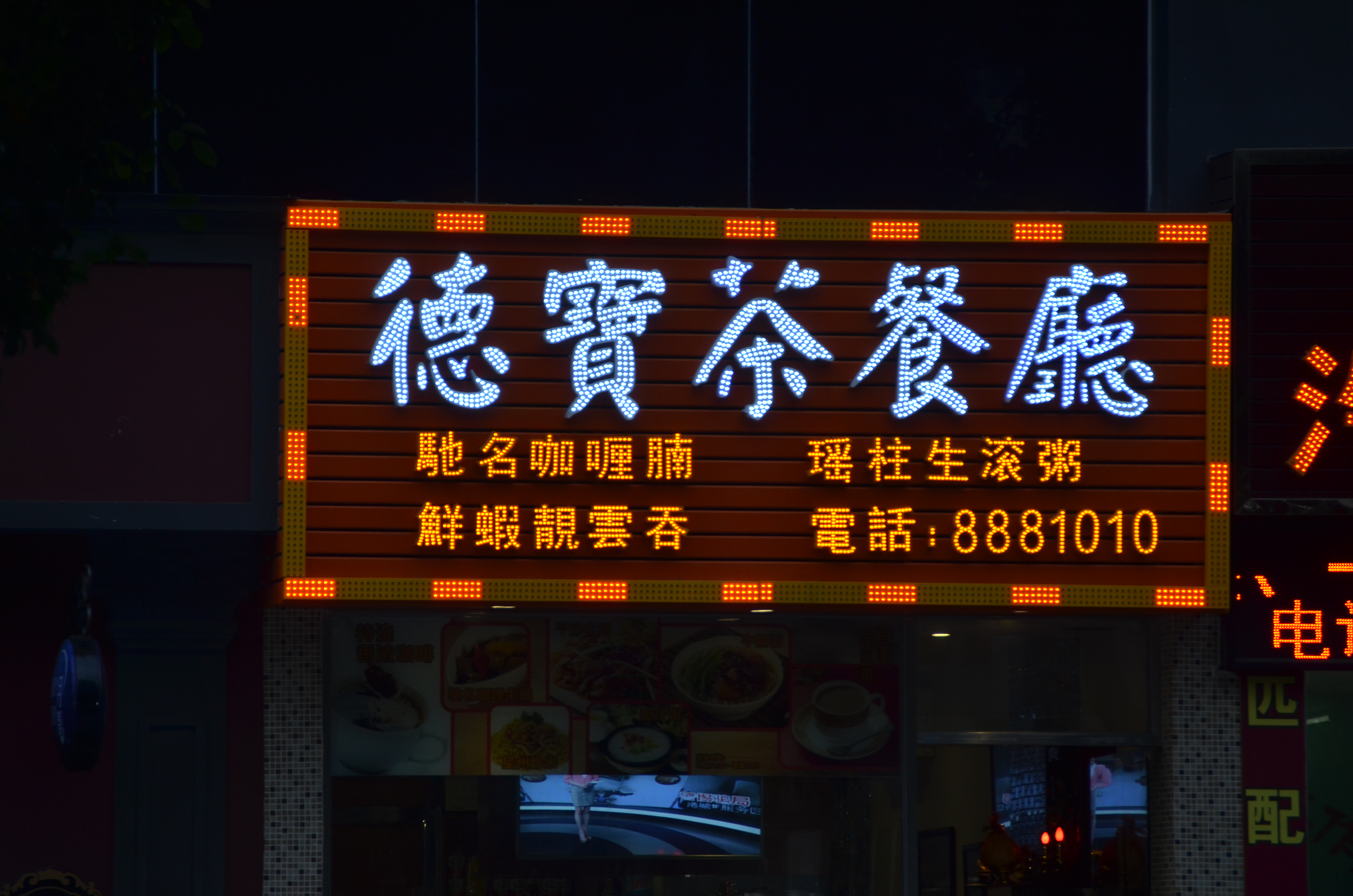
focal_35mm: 300
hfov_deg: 6.9
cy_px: 448
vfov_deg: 4.6
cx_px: 676
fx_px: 11252
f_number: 5.6
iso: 280
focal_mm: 200
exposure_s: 1/125
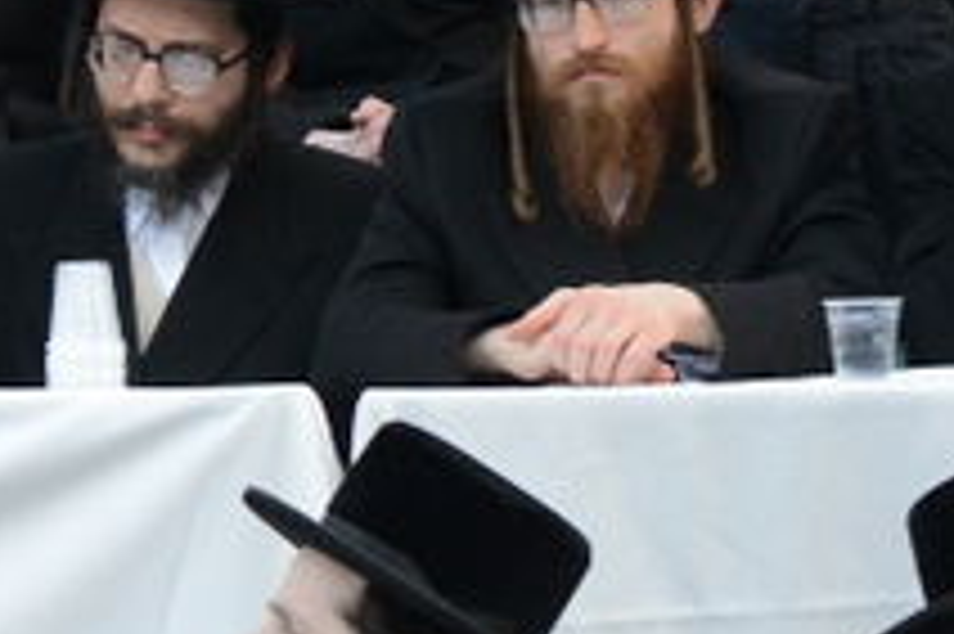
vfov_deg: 2.2
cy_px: -1311
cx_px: -837
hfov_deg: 3.3
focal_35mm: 627
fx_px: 16602
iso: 1250
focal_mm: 95
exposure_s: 1/320
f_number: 6.3
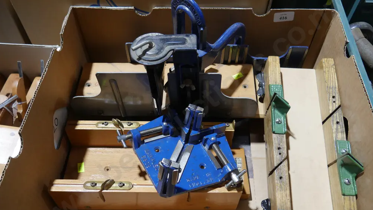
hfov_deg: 62.6
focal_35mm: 31
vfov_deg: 37.7
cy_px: 118
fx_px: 307
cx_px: 187
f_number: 3.5
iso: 500
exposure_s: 1/60
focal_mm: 14
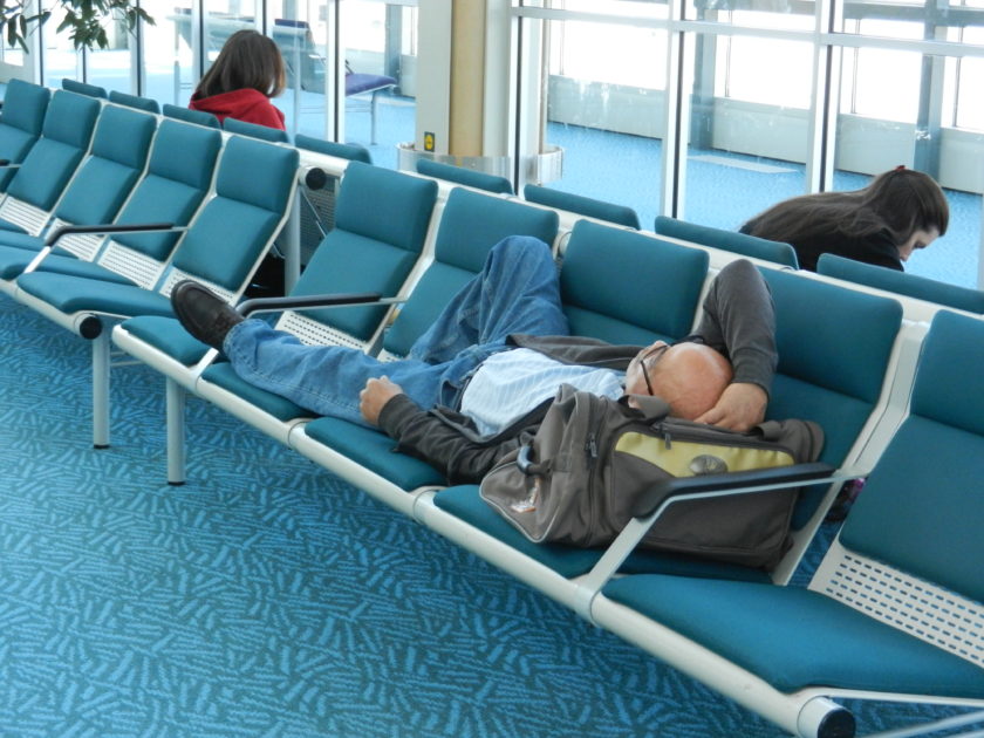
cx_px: 492
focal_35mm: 68
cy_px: 369
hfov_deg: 28.6
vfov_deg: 21.6
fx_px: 1933
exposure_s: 1/125
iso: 640
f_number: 4.6
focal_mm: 12.3
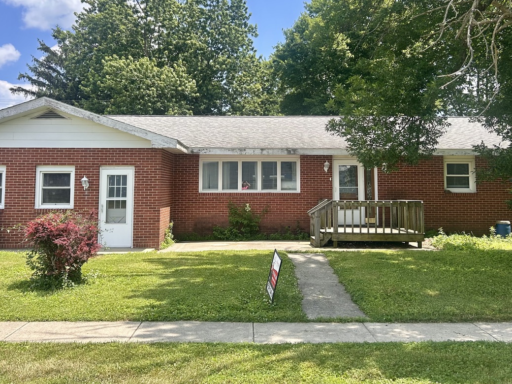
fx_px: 532
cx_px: 260
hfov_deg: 51.4
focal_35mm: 36
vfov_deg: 39.4
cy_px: 142
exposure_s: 1/2208
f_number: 1.5
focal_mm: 5.7
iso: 50
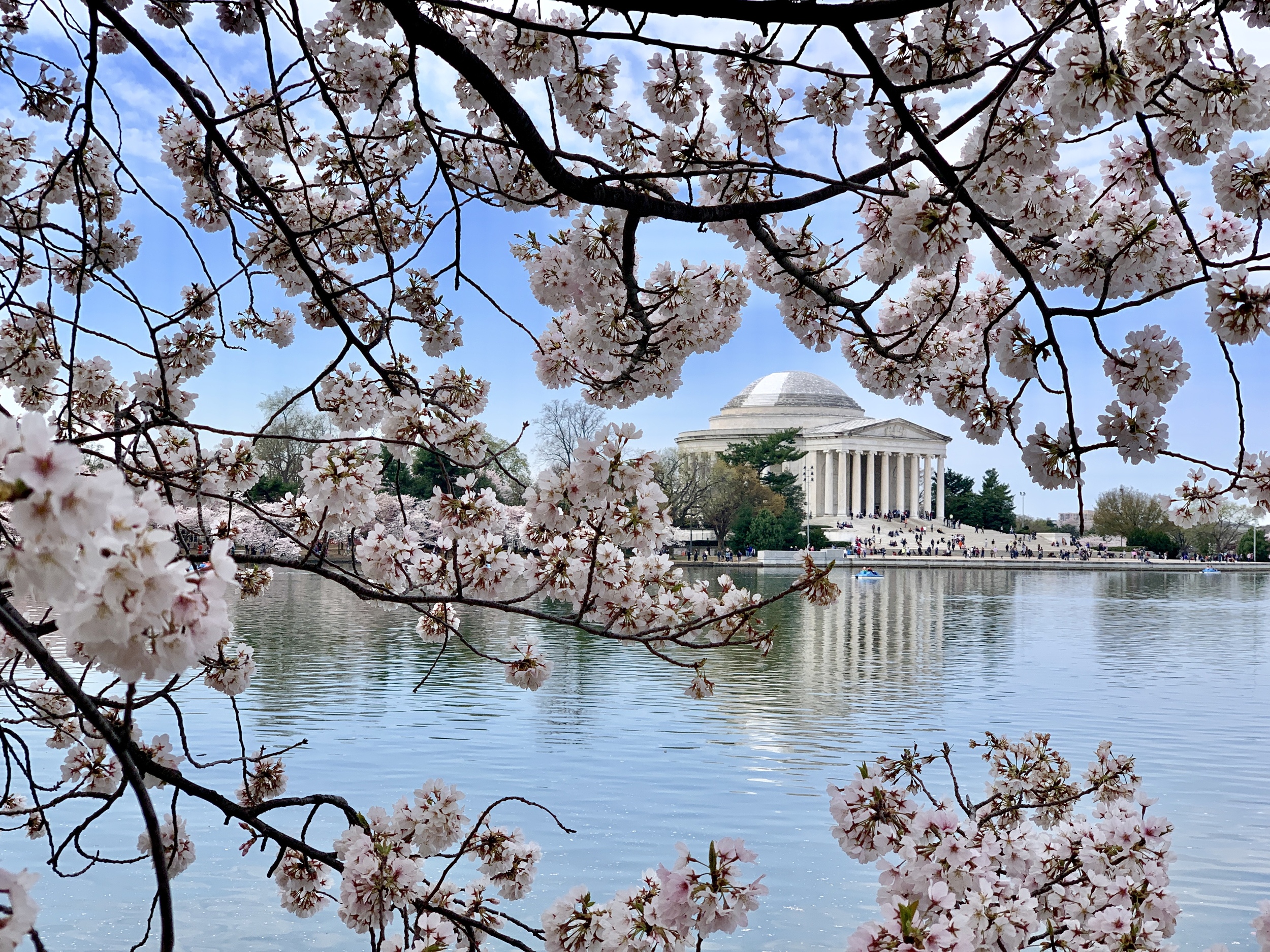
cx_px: 635
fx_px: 1908
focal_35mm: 52
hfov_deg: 36.8
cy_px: 476
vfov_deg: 28.0
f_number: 2.4
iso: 16
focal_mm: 6
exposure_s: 1/922
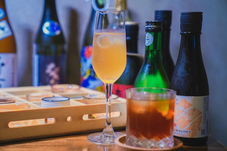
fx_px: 441
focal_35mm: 70
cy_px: 76
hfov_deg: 28.9
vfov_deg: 19.4
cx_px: 114
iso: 1250
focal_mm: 70
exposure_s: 1/80
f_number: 3.2
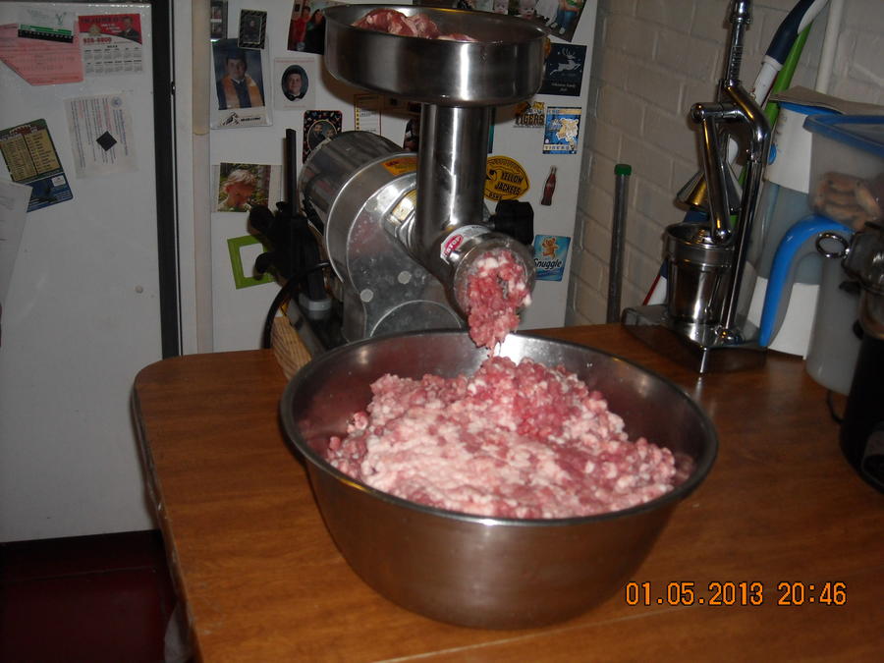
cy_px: 332
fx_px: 1124
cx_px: 442
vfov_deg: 32.9
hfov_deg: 42.9
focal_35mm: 44
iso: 200
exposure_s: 1/60
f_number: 3.1
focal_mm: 7.1
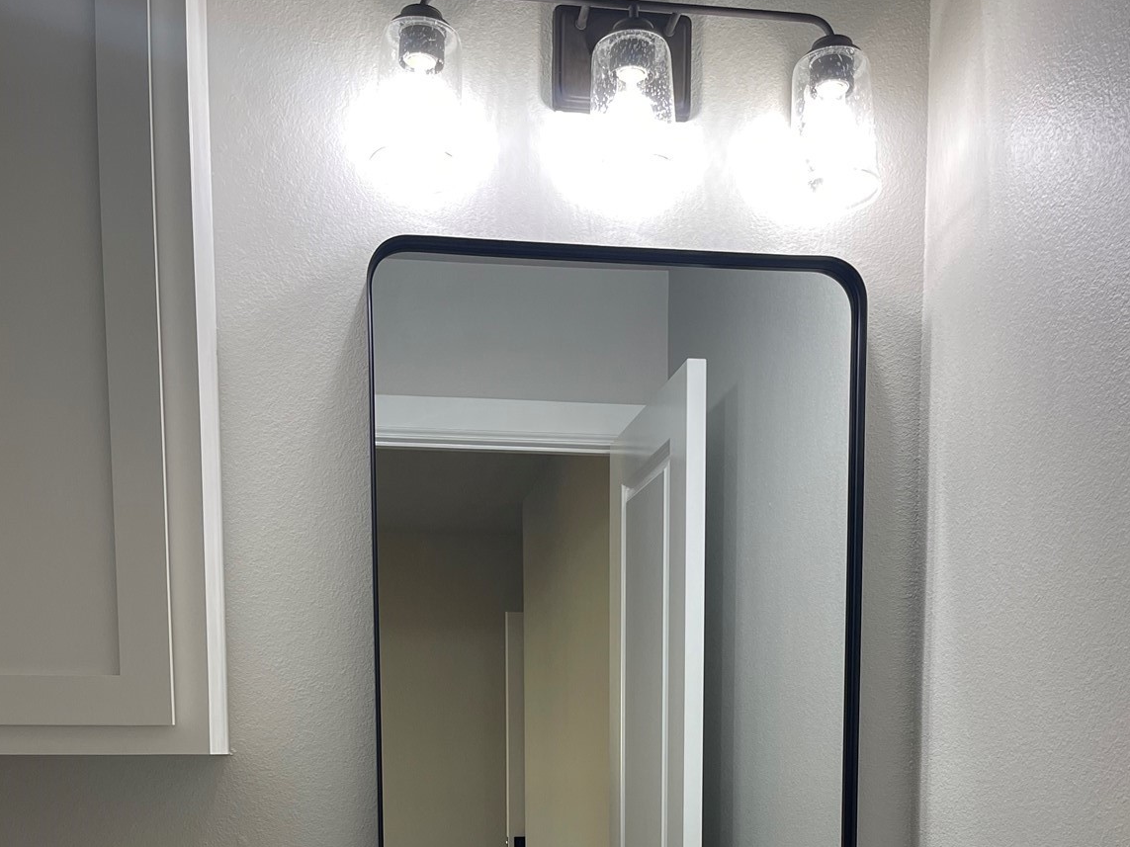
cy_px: 881
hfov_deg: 44.8
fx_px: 1371
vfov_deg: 31.3
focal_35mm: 42
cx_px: 578
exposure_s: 1/120
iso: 80
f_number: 1.6
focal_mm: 5.1
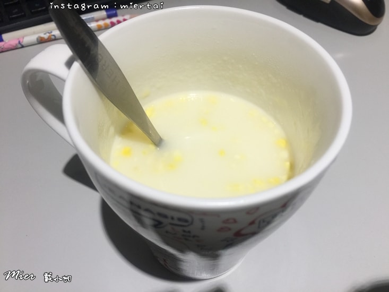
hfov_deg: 61.7
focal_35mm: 29
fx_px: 326
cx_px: 194
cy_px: 146
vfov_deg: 48.2
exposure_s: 1/40
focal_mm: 4.15
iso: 32
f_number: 2.2
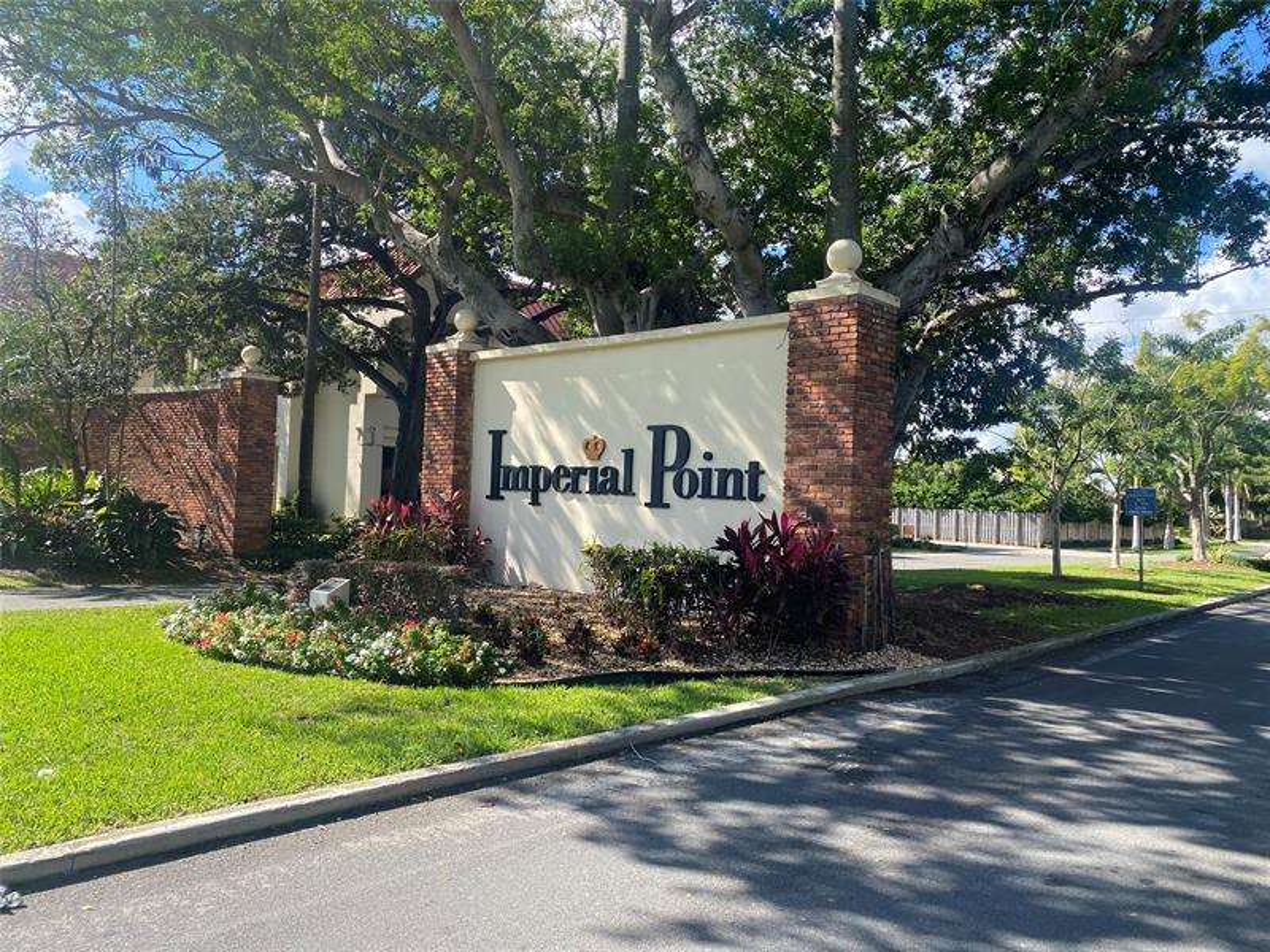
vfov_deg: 53.1
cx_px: 635
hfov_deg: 67.3
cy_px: 476
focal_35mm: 26
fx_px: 954
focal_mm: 4.25
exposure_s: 1/919
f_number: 1.8
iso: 32
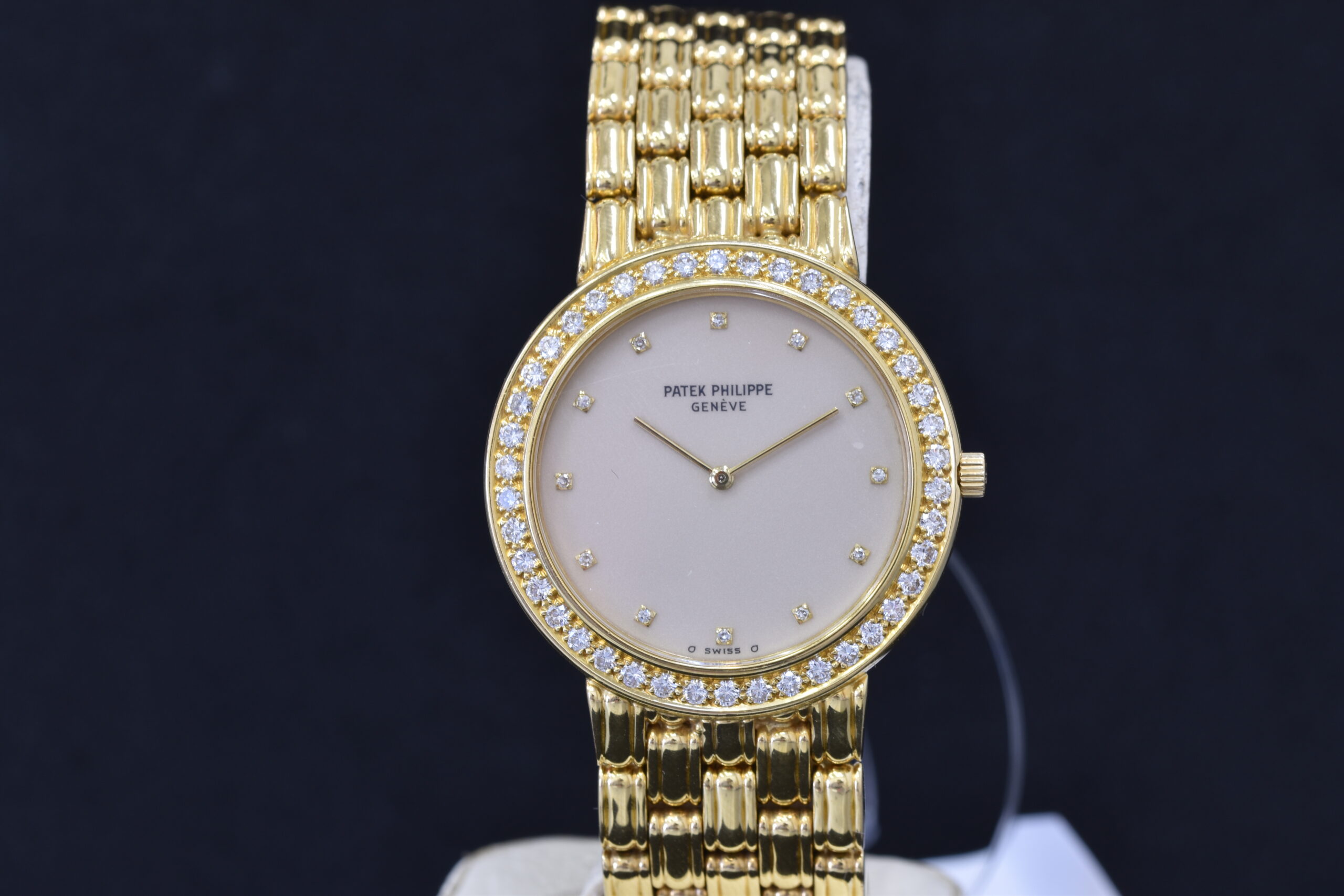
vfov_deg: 10.2
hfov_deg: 15.2
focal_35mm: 135
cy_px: 448
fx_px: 5040
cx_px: 672
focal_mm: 90
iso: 100
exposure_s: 1/3
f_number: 11
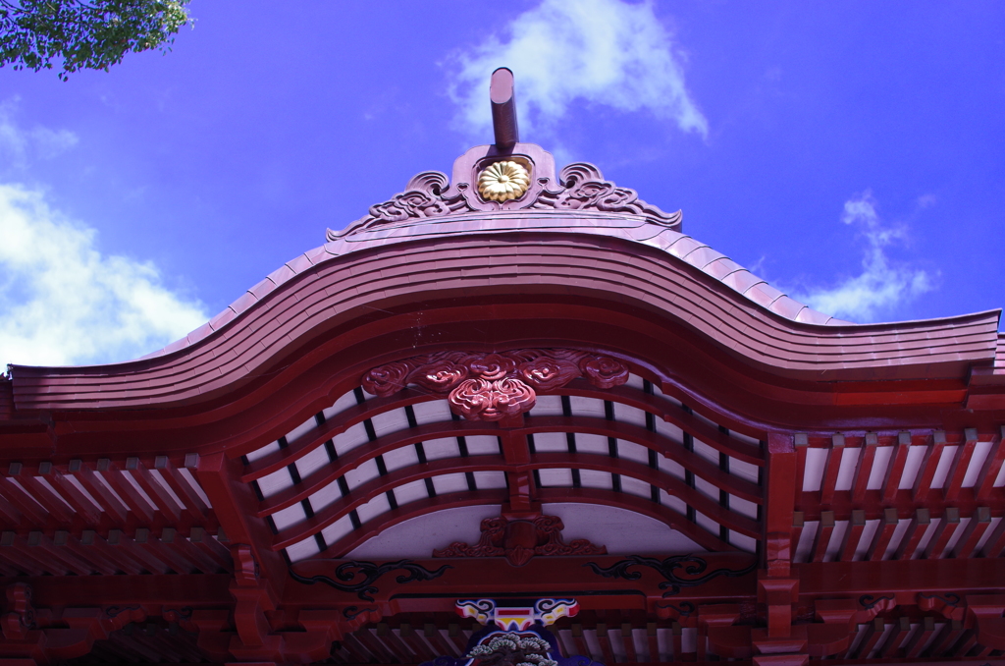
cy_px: 333
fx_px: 1254
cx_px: 502
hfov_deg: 43.7
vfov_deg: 29.7
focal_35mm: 45
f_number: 4
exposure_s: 1/320
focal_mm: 30
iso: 100
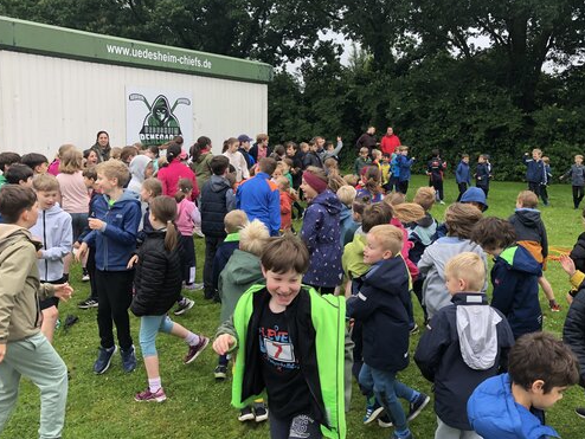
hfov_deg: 53.7
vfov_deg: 41.8
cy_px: 214
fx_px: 575
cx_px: 340
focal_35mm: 34
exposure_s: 1/130
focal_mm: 3.99
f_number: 1.8
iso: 20
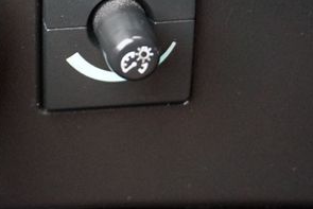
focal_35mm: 104
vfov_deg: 13.0
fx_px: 905
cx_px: -24
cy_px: 4
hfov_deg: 18.9
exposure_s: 1/20
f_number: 5
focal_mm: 32
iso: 3200
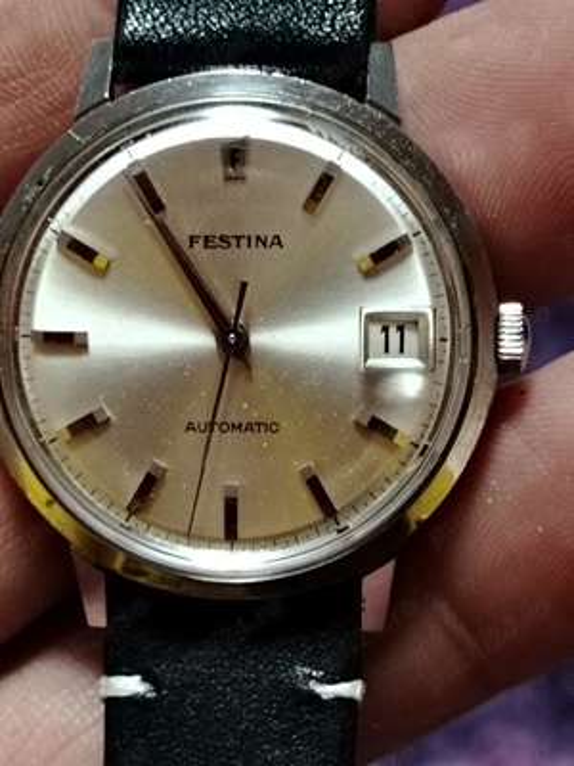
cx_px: 287
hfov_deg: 11.2
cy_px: 383
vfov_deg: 14.9
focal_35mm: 132
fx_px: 2918
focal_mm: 5.25
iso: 763
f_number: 1.75
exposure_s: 1/50
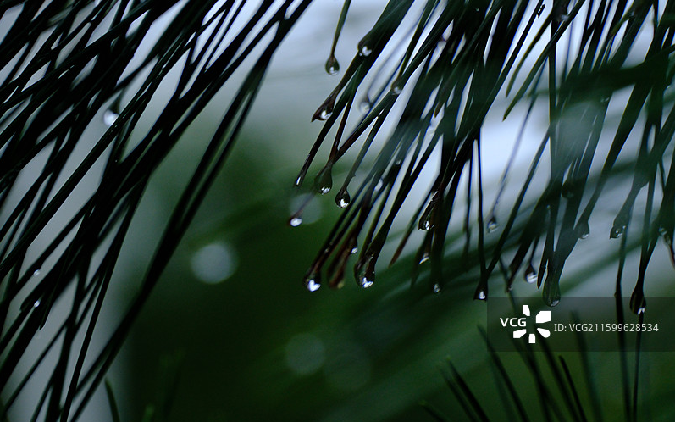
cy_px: 219
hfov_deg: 6.7
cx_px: 337
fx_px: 5739
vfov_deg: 4.2
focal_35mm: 312
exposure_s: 1/125
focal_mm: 203
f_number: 8
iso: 800
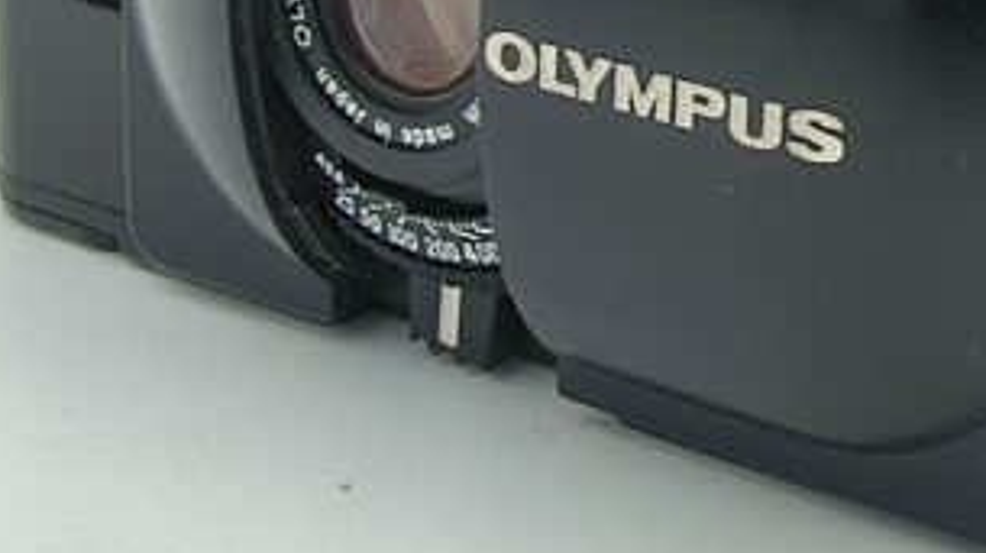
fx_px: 1149
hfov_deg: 45.9
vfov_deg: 25.9
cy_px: 21
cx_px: 630
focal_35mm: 44
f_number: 2
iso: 146
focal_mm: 1.83
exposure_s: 1/100
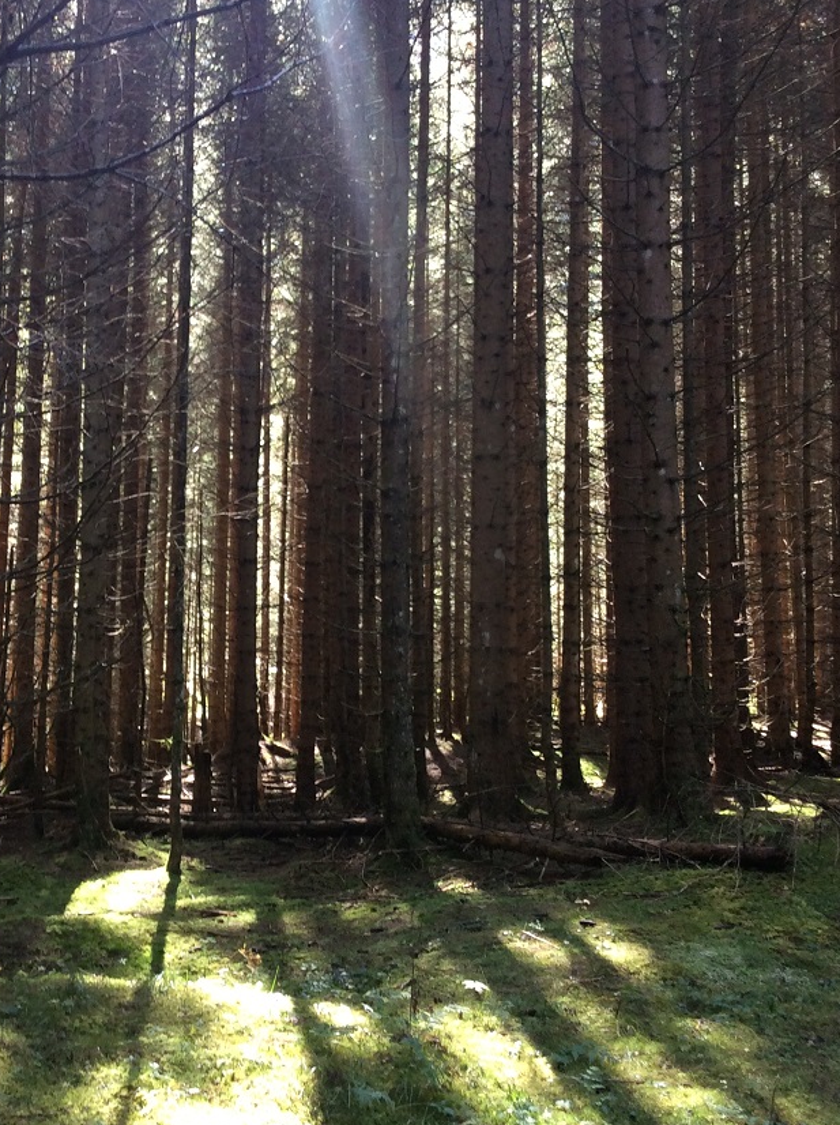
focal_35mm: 46
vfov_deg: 41.2
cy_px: 499
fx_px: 1492
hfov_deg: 31.3
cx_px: 304
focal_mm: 3.3
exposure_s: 1/24
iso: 64
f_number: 2.4
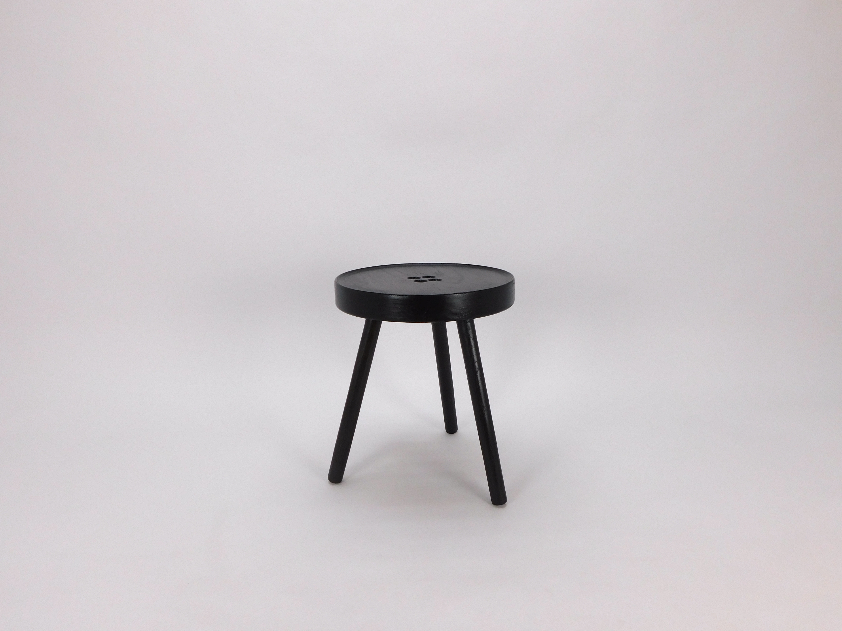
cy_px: 316
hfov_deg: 69.4
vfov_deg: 54.9
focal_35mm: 25
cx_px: 421
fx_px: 608
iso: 125
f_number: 3.1
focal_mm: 4.5
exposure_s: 1/250
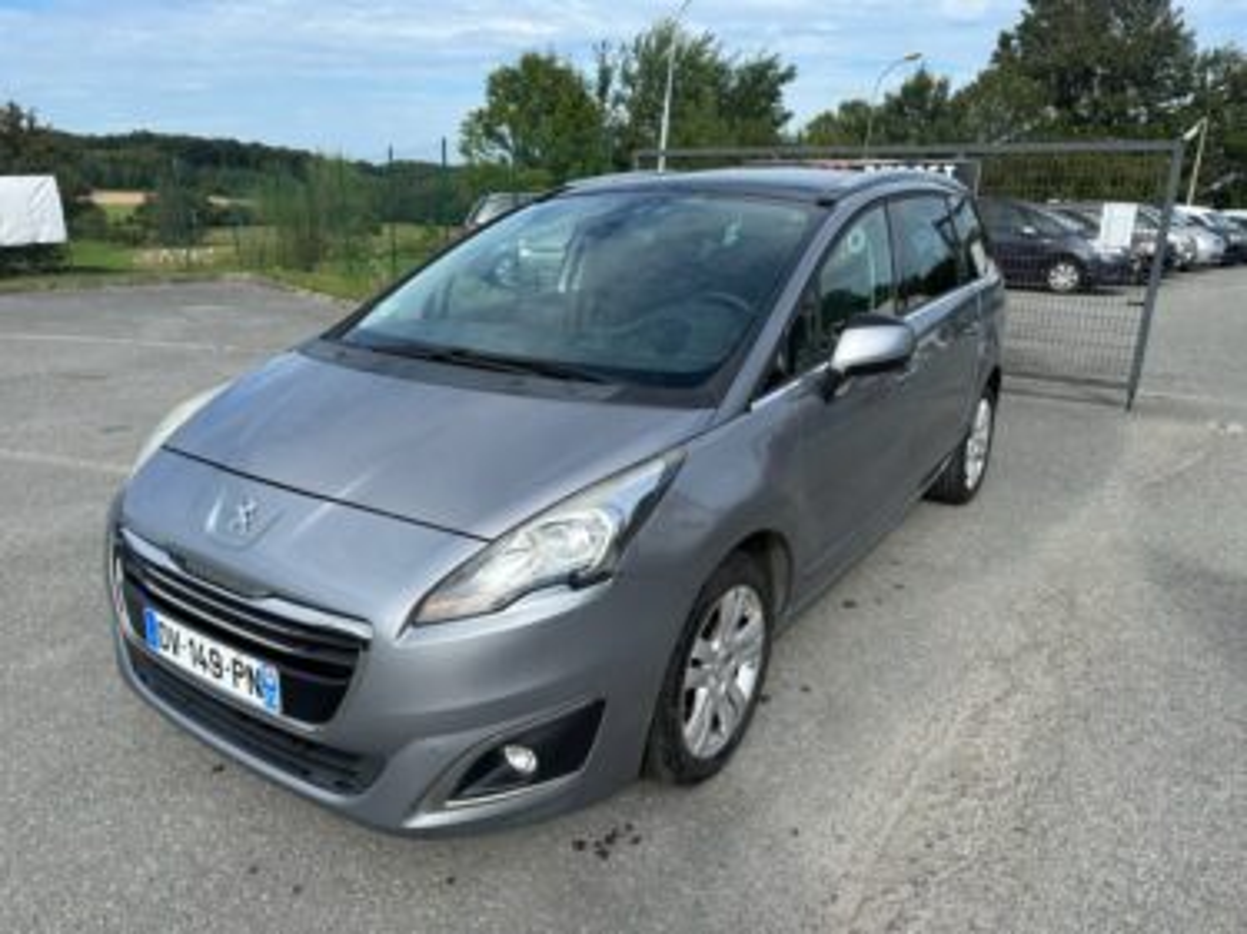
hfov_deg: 71.6
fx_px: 864
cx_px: 624
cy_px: 467
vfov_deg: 56.8
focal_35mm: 24
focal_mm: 6.86
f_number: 1.78
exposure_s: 1/3356
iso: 80
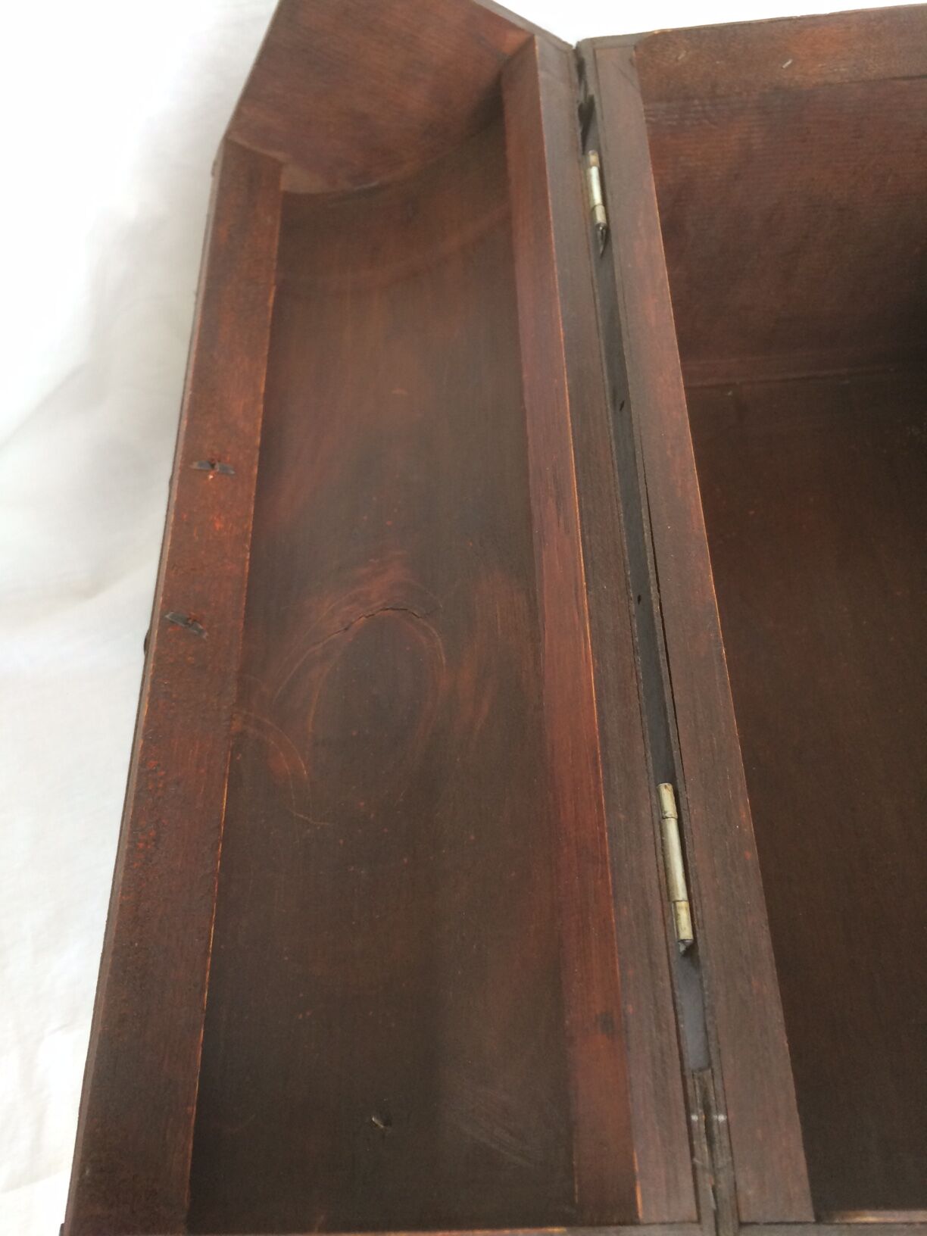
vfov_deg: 61.7
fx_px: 1035
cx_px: 464
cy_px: 618
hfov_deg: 48.2
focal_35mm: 29
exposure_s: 1/33
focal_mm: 4.15
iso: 100
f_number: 2.2
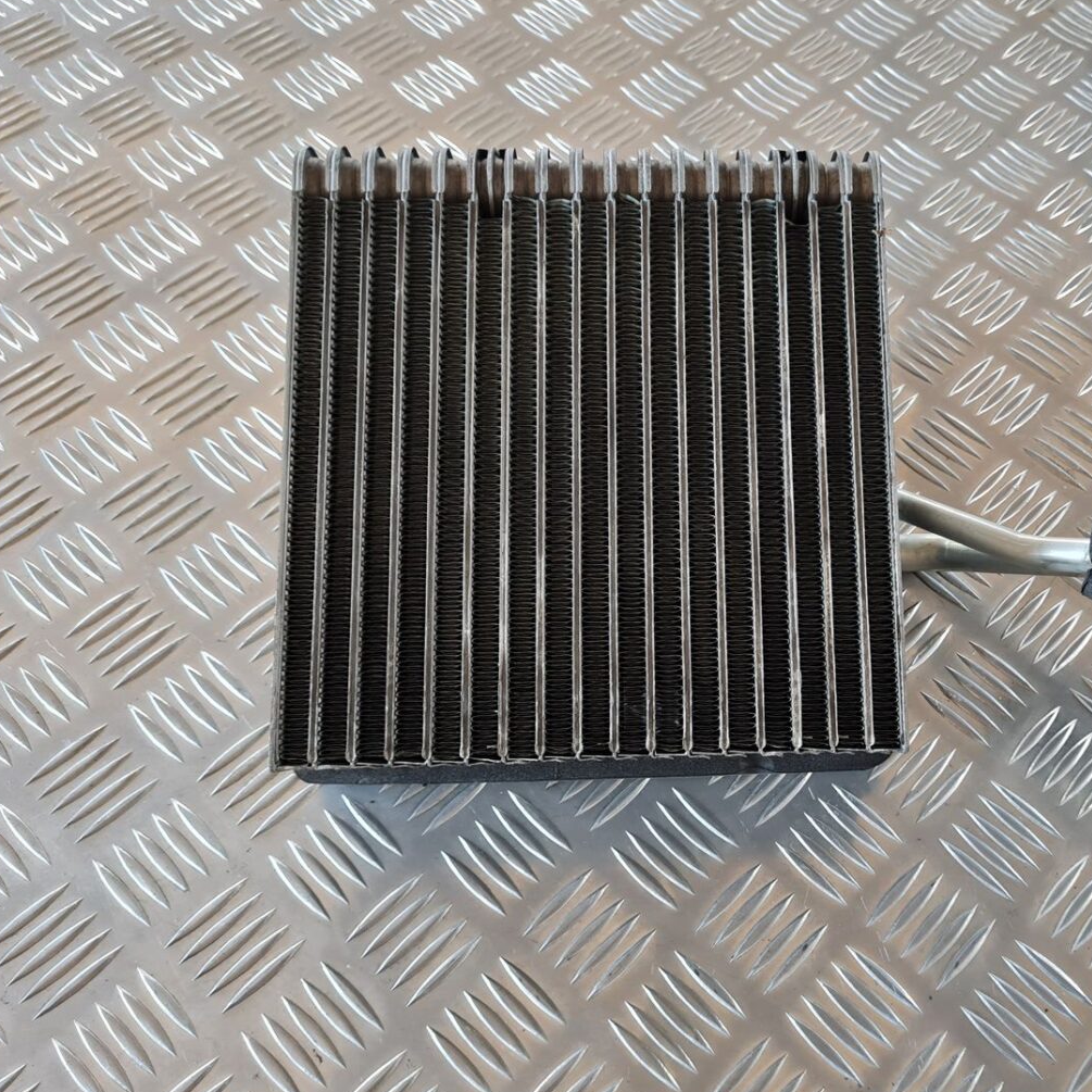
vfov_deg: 51.1
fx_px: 1142
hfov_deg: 50.2
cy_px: 540
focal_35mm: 32
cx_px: 730
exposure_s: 1/100
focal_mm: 5.4
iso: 160
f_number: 1.8
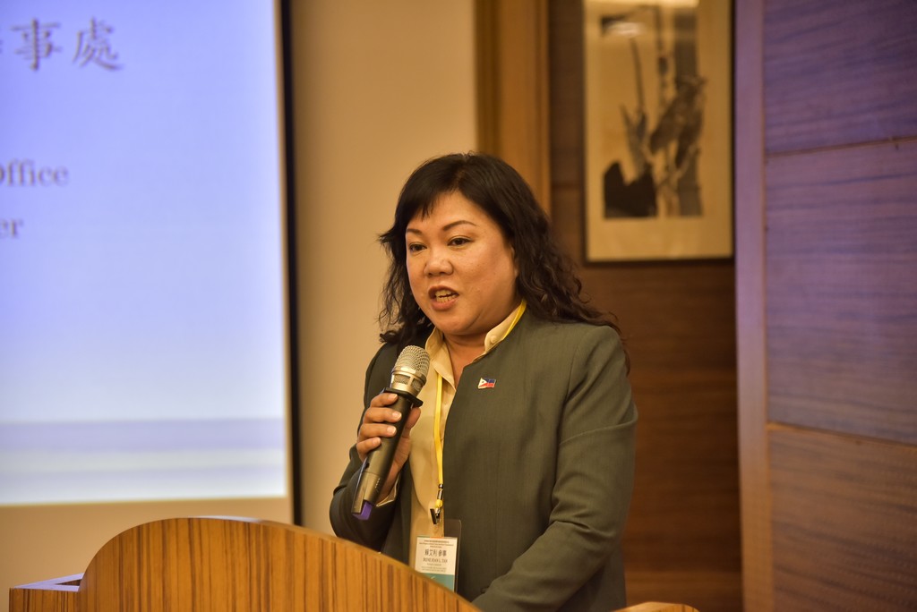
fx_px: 2345
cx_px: 458
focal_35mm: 92
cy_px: 306
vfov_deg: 14.9
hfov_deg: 22.1
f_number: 4
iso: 2000
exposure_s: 1/125
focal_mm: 92
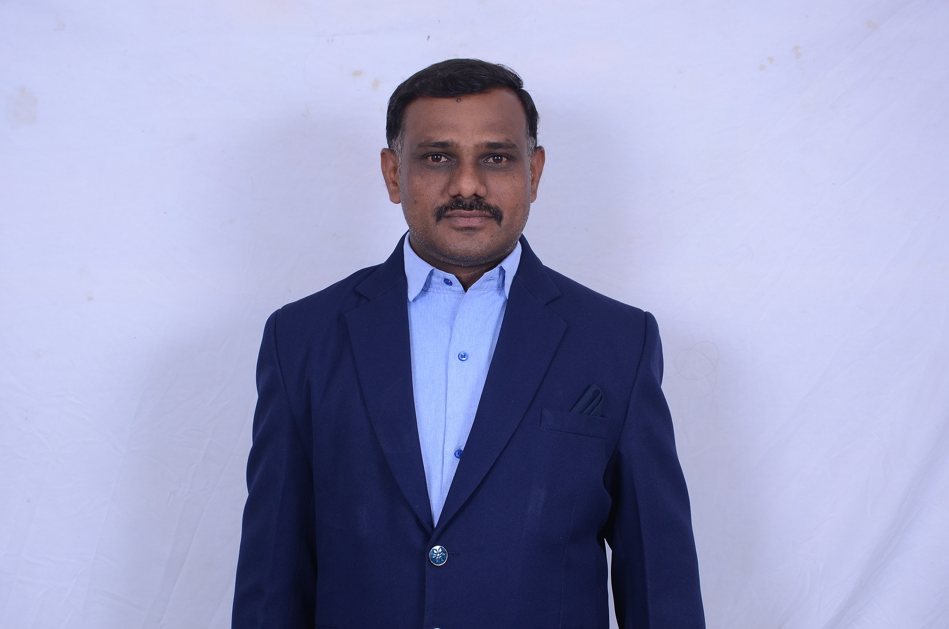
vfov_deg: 20.1
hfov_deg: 29.9
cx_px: 474
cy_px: 314
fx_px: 1776
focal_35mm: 68
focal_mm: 45
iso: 250
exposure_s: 1/160
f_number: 8
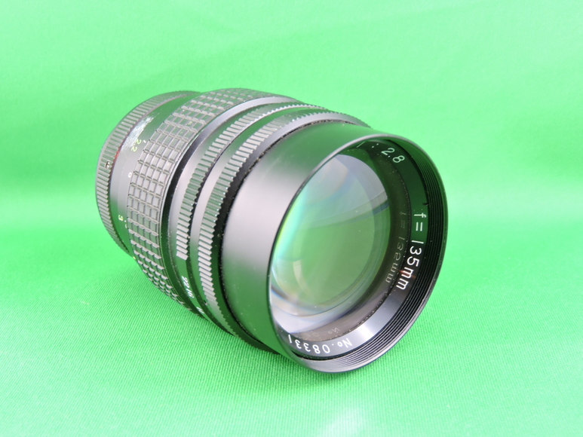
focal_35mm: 45
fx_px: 758
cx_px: 292
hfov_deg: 42.1
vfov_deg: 32.2
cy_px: 218
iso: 800
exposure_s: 1/40
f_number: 4
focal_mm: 8.1
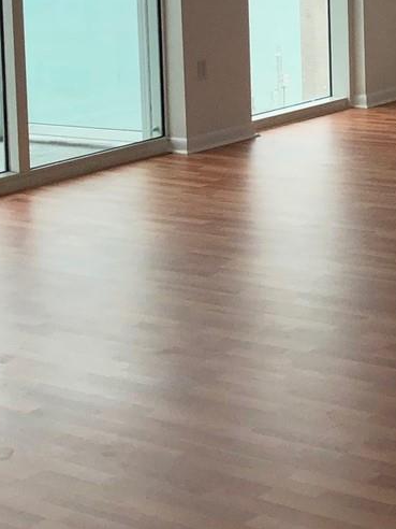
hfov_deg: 15.8
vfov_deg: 20.8
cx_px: 429
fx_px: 1388
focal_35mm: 91
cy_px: -12
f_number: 1.8
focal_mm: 4
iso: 20
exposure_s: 1/1736
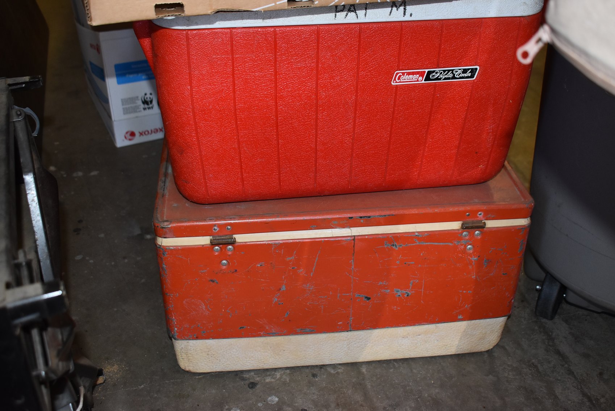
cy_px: 206
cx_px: 308
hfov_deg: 47.9
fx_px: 692
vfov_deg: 33.1
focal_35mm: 40
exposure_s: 1/125
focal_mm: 27
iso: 800
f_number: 4
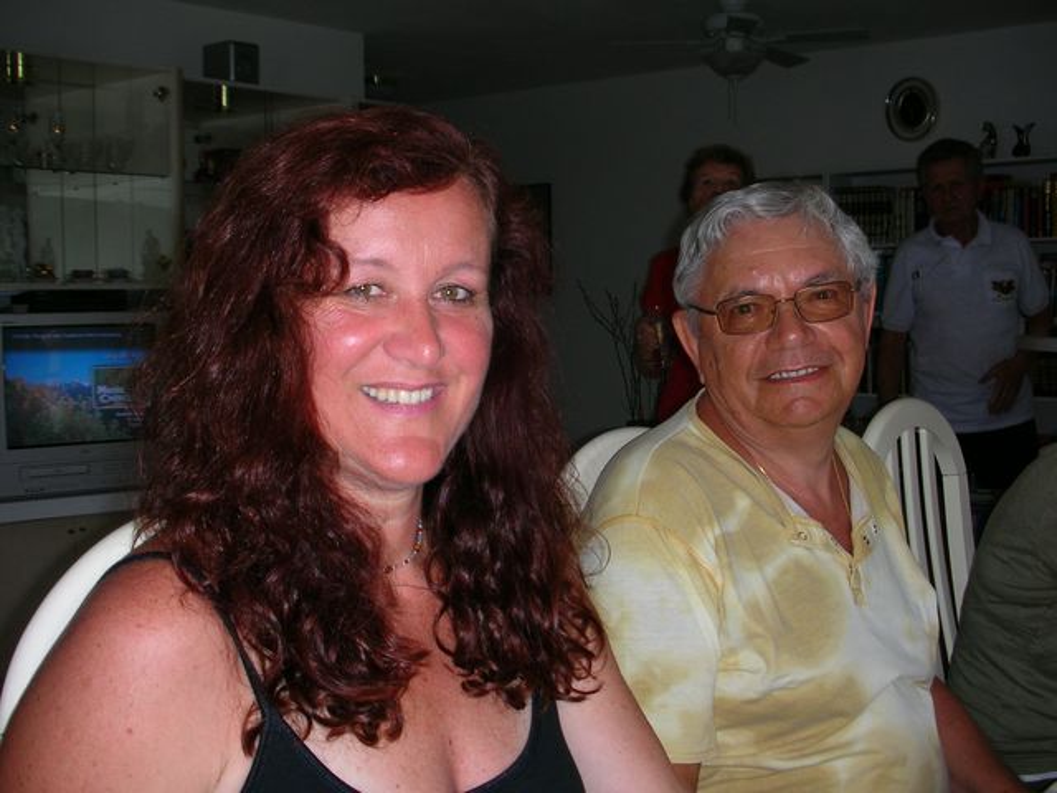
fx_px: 1405
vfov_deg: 31.5
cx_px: 528
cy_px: 396
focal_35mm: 46
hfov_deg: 41.2
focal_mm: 7.7
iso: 50
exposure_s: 1/60.1
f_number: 3.5
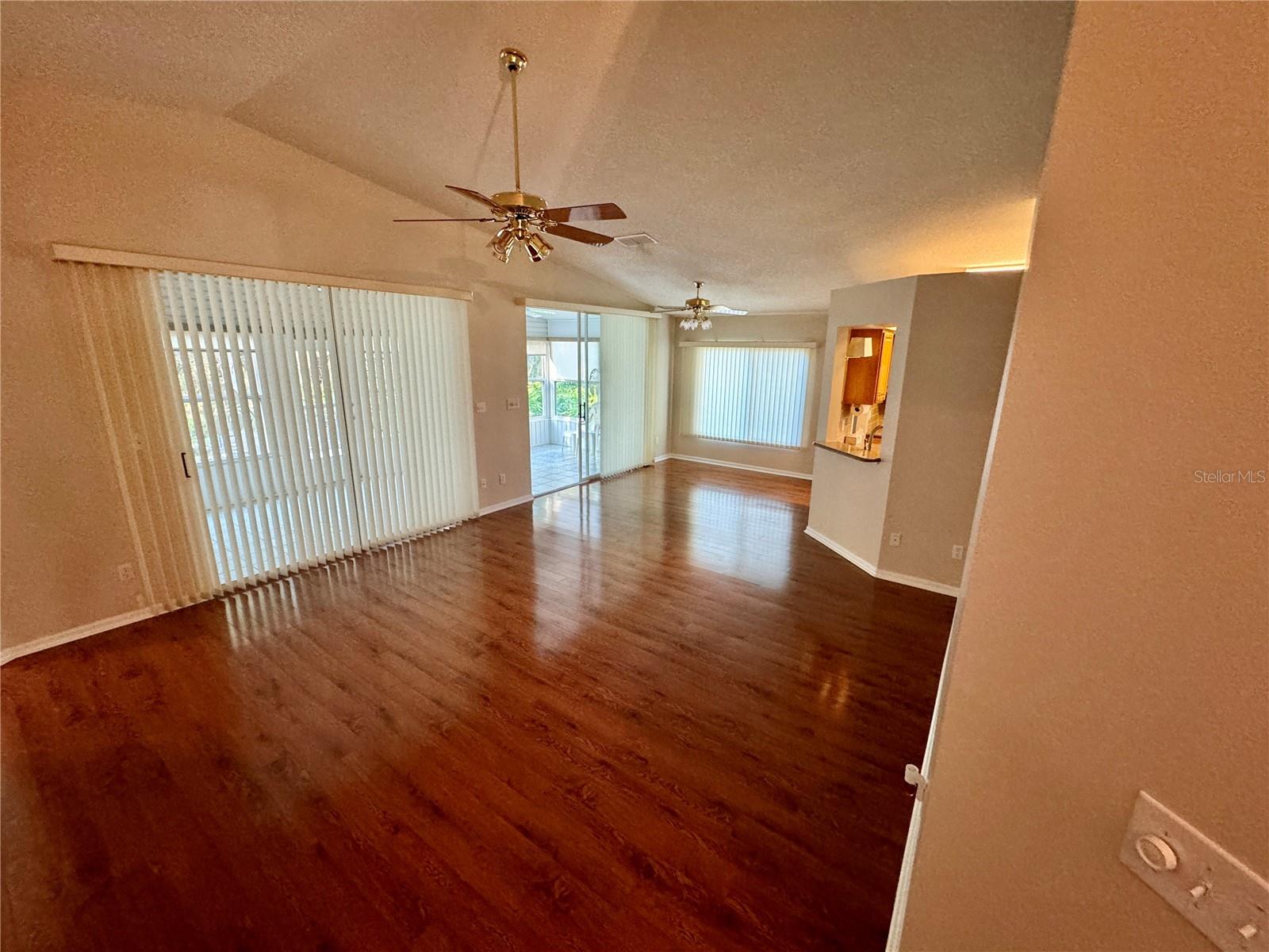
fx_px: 513
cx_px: 634
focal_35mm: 14
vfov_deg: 85.7
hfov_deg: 102.1
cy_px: 476
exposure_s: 1/60
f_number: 2.2
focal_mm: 2.22
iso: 500
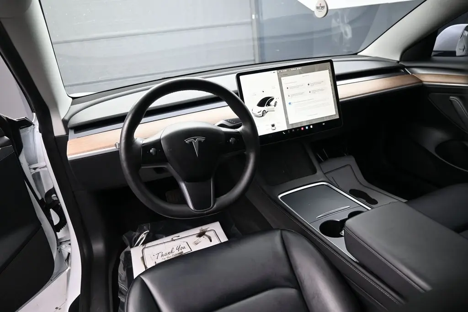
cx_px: 234
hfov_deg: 73.7
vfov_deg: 53.1
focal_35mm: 24
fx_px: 312
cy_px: 156
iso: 1100
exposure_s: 1/125
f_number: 3.5
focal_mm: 16
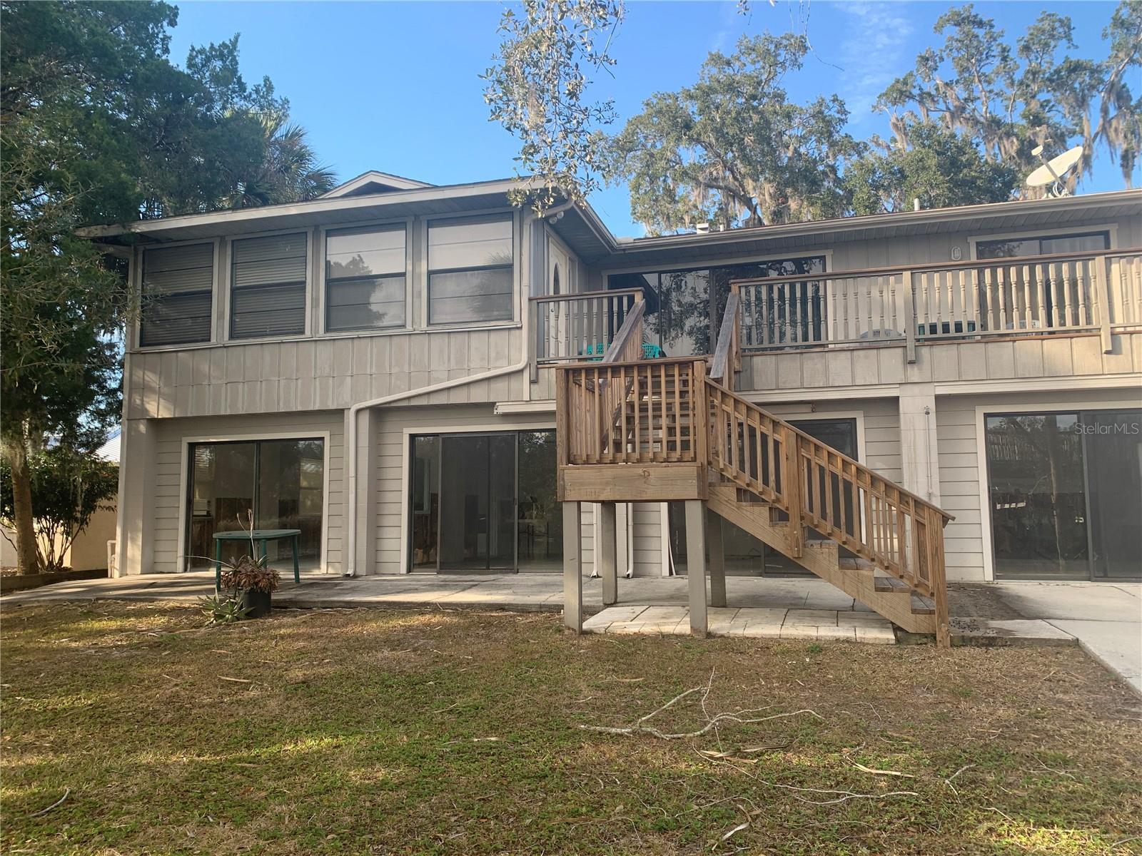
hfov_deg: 67.3
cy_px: 428
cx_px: 571
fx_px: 858
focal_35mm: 26
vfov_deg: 53.1
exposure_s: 1/360
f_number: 1.8
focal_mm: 4.25
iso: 25
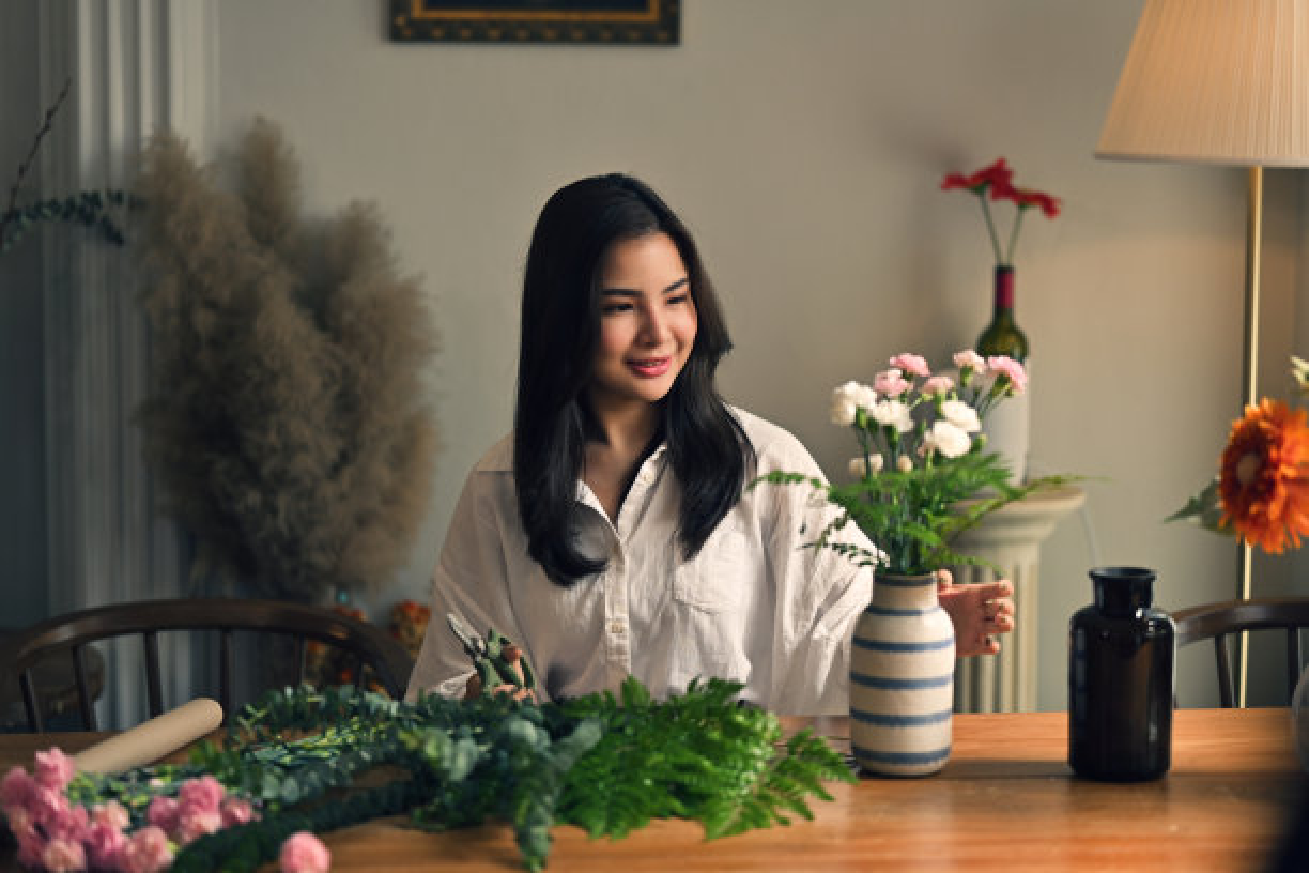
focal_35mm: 85
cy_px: 436
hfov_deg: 23.9
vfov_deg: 16.1
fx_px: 3090
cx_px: 654
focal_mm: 85
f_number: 1.8
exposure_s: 1/800
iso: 200
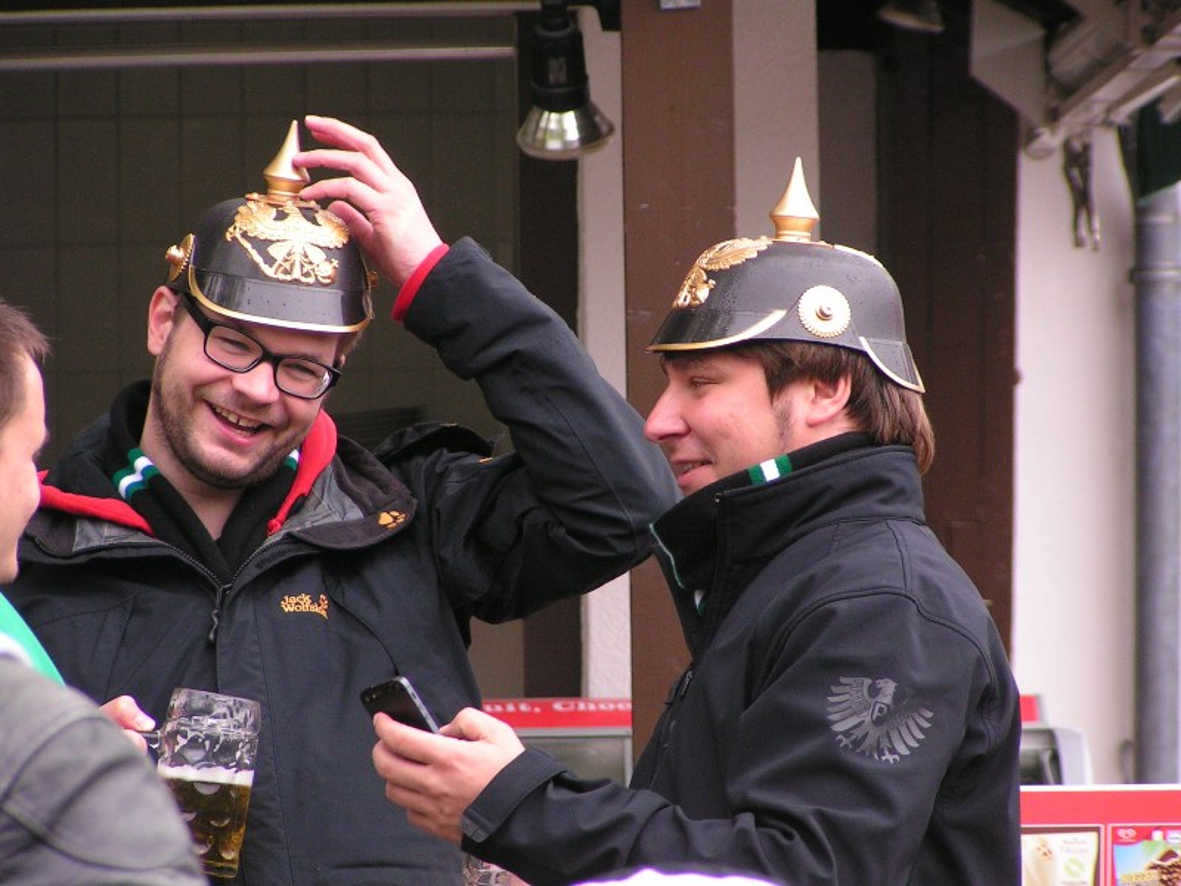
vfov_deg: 5.0
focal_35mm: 297
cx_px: 590
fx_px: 10133
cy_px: 443
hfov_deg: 6.7
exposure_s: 1/400
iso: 125
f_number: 3.5
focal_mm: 45.4
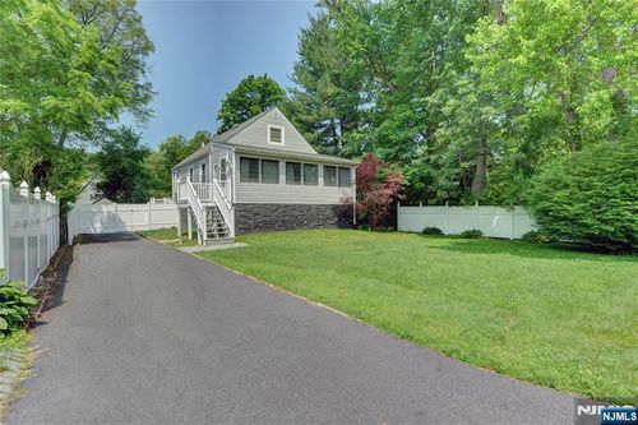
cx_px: 319
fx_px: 319
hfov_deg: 90.0
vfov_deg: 67.3
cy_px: 212
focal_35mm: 18
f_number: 8
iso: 200
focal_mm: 18
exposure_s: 1/400
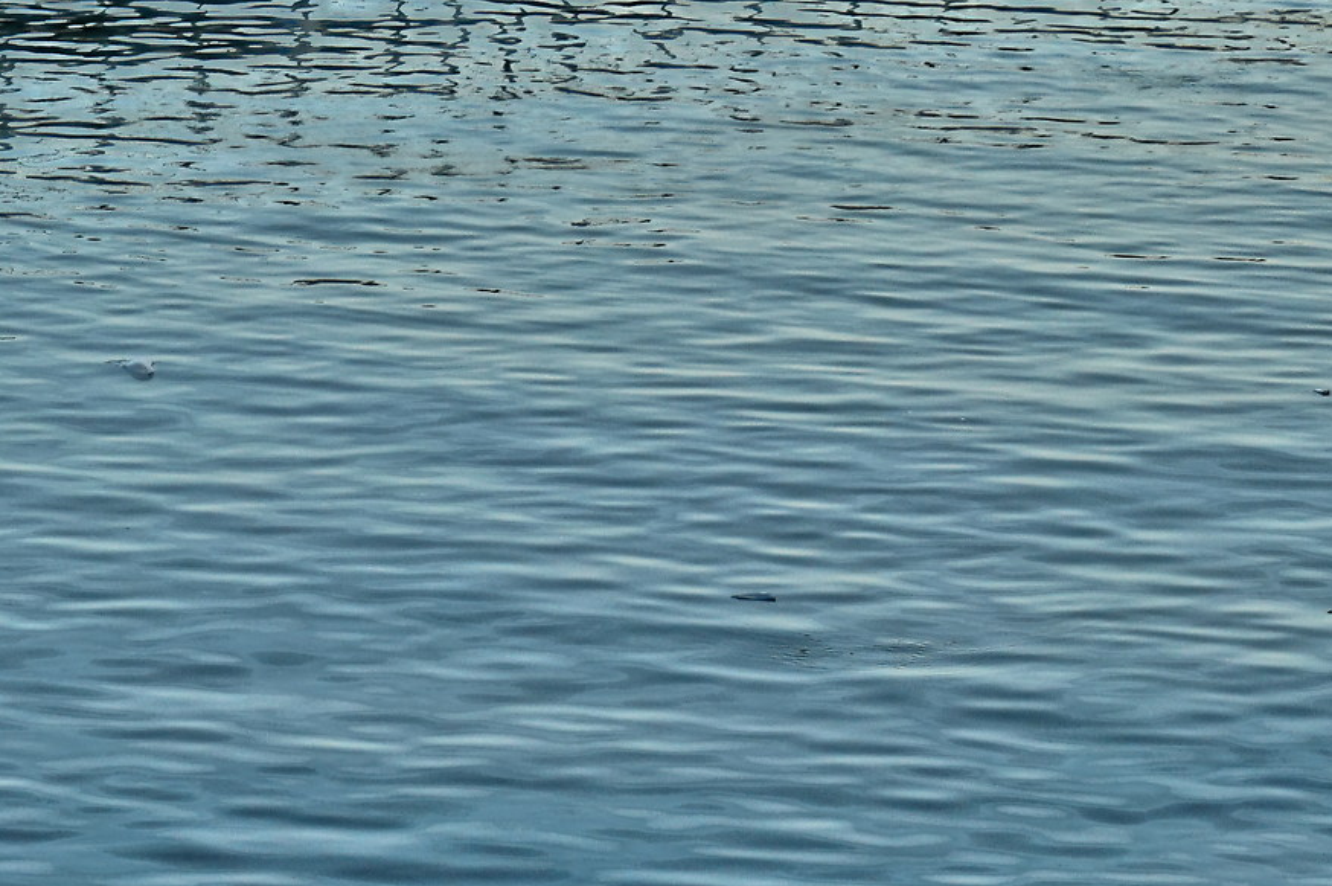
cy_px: 740
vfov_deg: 6.6
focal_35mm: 206
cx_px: -2
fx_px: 7615
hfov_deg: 9.9
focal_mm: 50
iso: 100
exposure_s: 1/80
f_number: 5.6
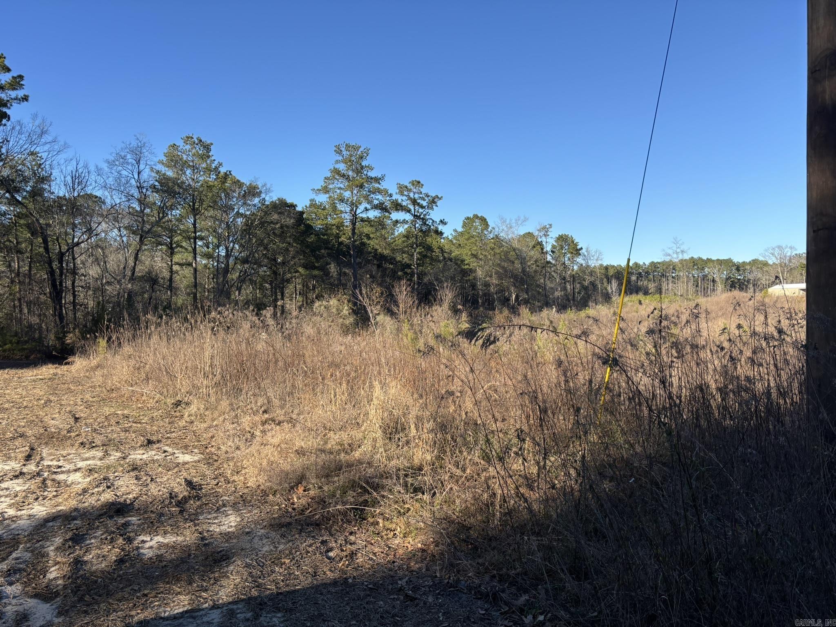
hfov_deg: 67.3
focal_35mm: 26
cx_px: 418
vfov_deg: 53.1
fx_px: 628
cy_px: 314
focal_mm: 5.96
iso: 50
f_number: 1.6
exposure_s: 1/1984
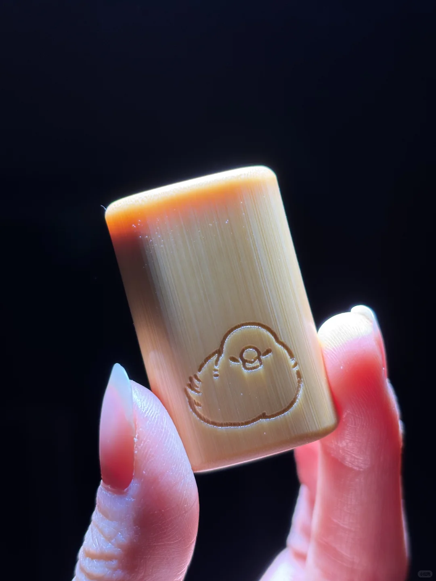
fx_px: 873
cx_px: 218
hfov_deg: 28.0
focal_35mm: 52
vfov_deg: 36.8
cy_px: 290
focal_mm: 5.96
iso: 32
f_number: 1.6
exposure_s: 1/244
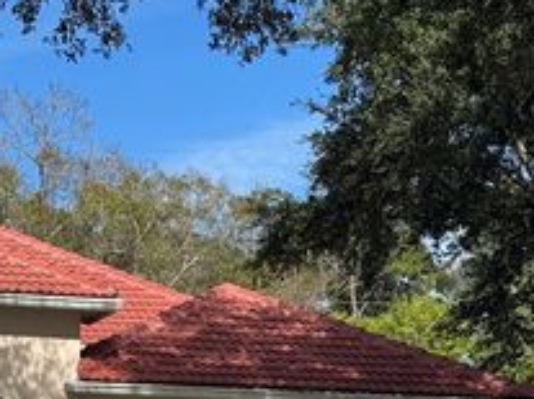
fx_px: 1788
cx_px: 44
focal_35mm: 116
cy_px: 467
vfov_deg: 12.5
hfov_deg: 16.7
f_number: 1.78
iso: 64
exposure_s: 1/4310
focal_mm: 6.76
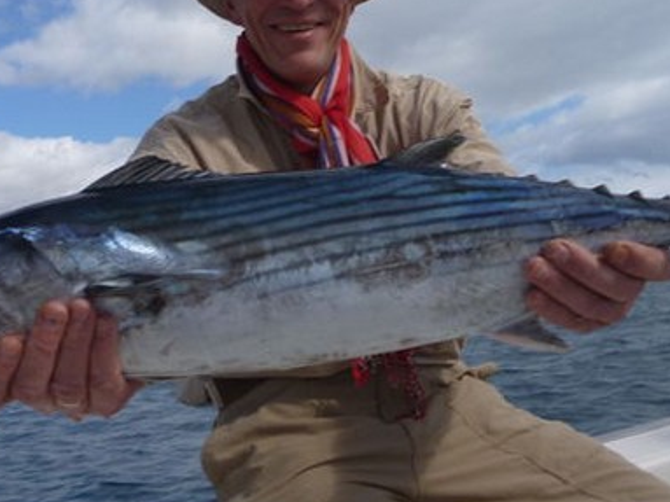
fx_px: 890
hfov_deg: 41.1
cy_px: 178
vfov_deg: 31.3
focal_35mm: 46
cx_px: 276
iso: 100
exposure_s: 1/160
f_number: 10
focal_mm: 4.9
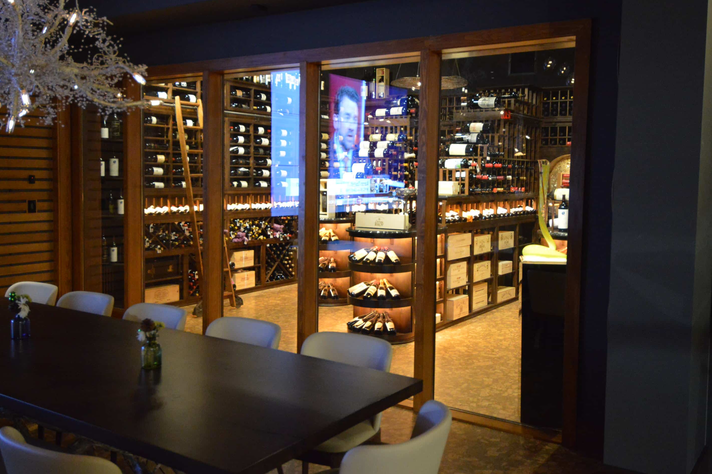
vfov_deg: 37.8
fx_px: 692
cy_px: 226
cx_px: 353
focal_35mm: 35
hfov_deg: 54.5
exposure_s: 1/40
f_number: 4
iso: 3200
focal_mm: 22
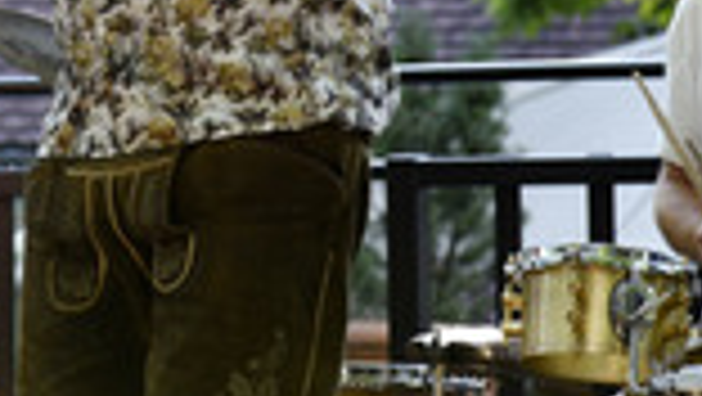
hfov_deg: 5.9
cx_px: 119
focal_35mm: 364
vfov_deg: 3.3
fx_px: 6780
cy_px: -108
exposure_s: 1/100
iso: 400
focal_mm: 120
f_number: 6.3
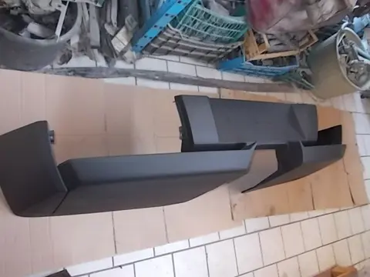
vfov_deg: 49.7
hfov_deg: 63.4
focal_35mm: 28
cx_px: 185
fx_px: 299
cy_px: 138
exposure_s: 1/25
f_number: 2.7
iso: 200
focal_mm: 4
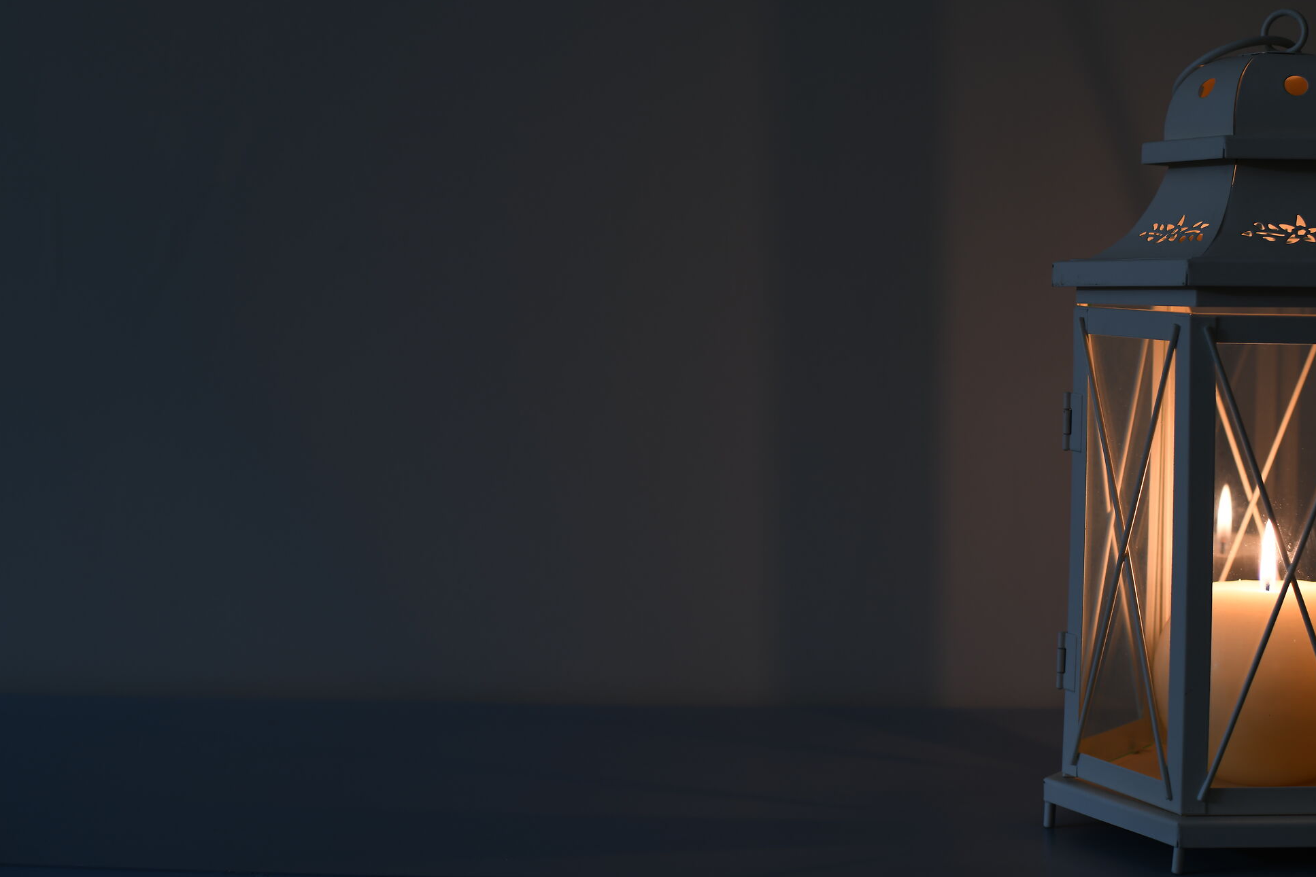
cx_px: 747
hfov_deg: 32.3
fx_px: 2266
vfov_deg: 21.9
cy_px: 366
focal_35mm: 62
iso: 100
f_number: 4
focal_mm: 50
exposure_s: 1/4
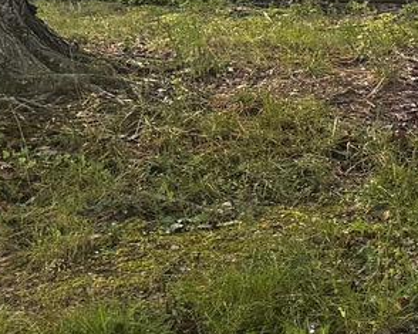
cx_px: 685
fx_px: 2016
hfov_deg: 11.2
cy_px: -90
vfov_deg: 9.3
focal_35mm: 163
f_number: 1.78
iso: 160
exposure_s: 1/121
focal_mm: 6.76
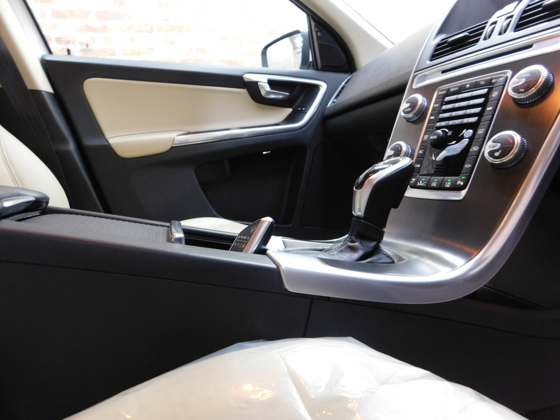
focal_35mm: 23
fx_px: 372
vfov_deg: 58.9
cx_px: 280
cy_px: 210
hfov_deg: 73.9
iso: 400
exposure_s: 1/10
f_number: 3
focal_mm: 4
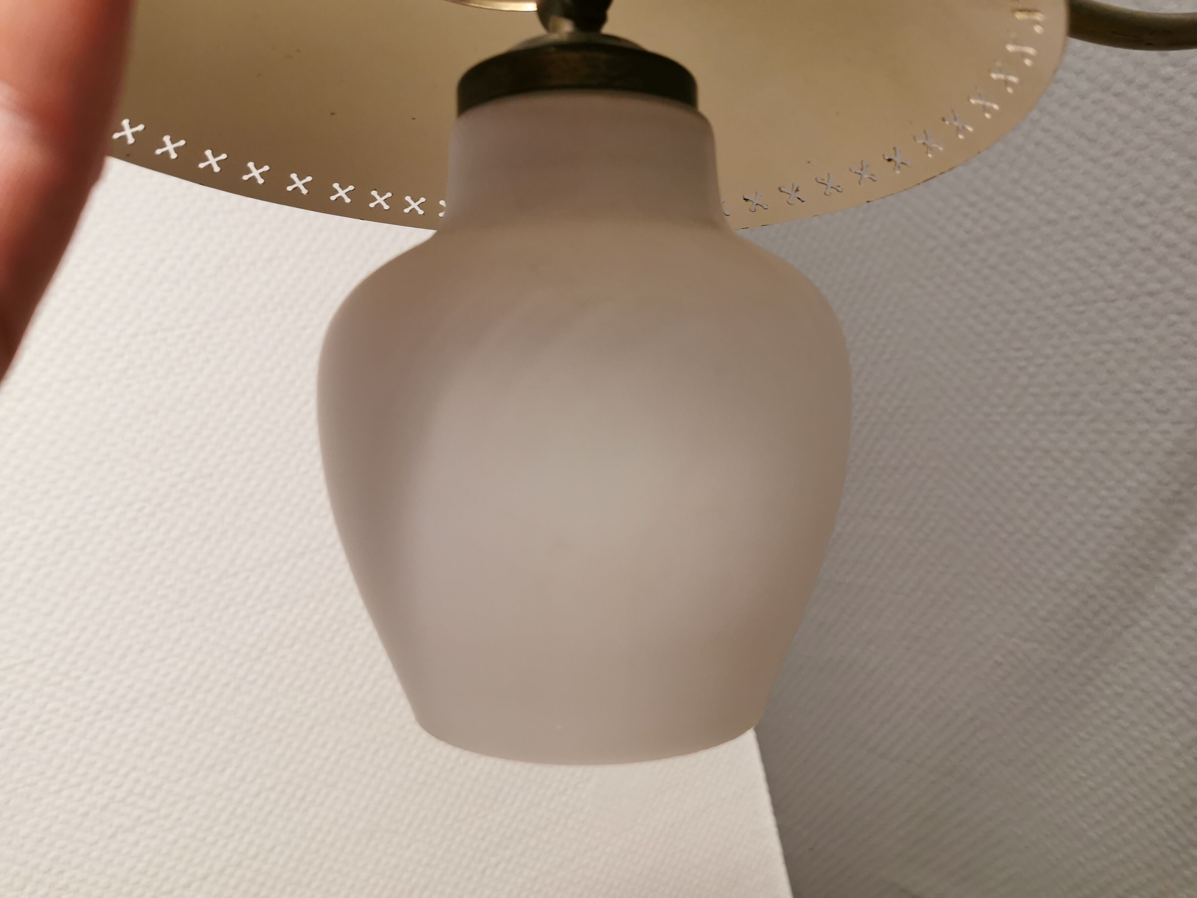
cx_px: 598
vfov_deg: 51.4
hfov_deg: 65.3
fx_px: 934
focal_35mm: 27
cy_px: 449
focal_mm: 5.56
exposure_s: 1/50
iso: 125
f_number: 1.6
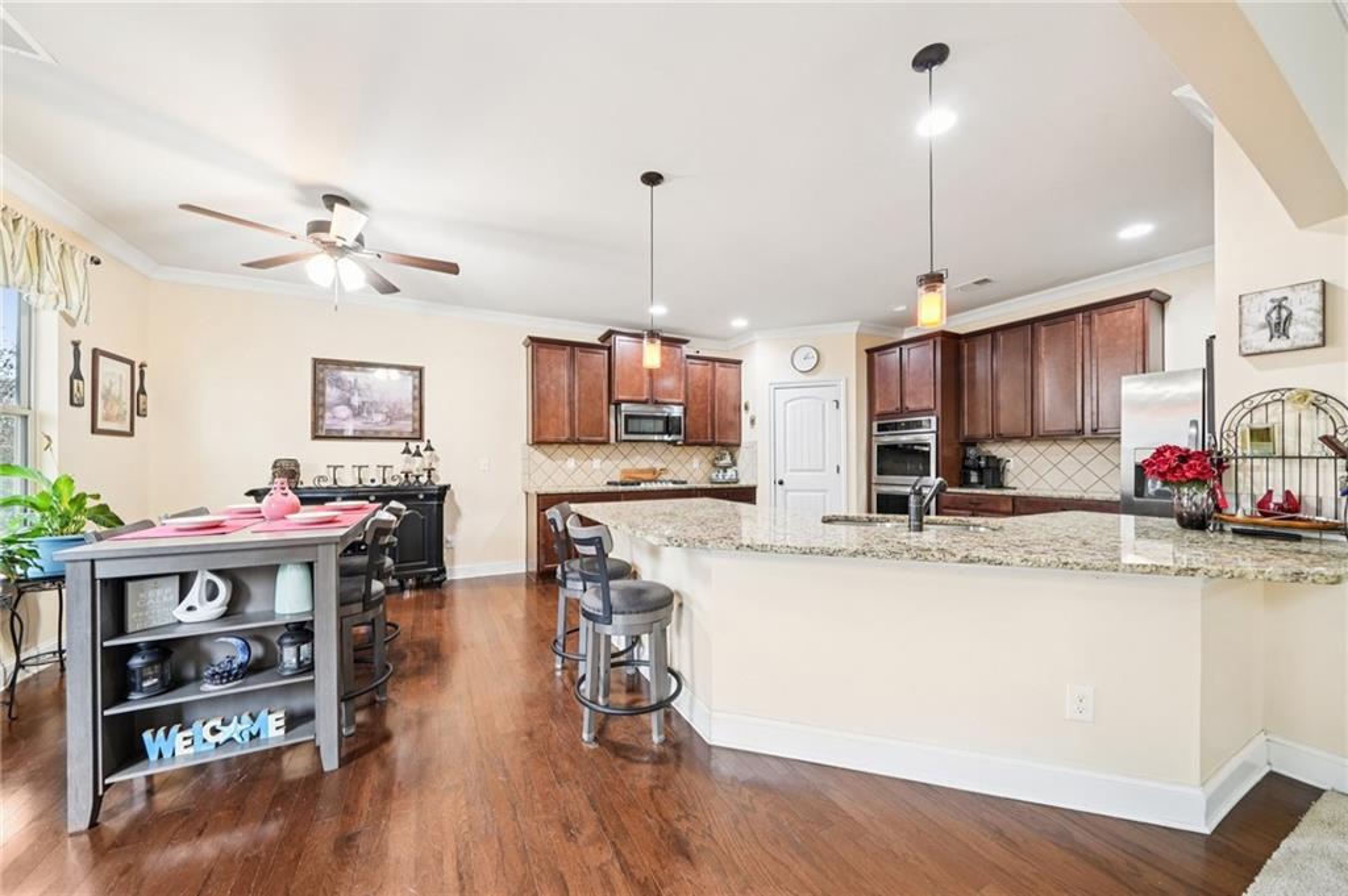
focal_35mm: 12
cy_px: 448
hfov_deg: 112.7
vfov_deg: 89.9
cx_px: 674
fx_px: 449
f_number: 8
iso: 400
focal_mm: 12
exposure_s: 1/2.5
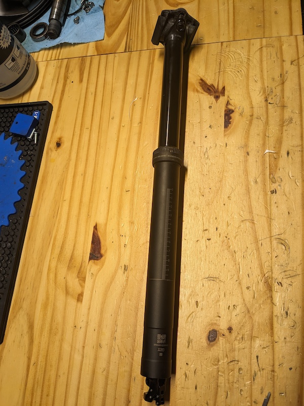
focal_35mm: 27
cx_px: 152
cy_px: 203
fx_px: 316
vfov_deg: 65.3
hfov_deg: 51.4
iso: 54
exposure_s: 1/120
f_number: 1.73
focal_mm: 4.38
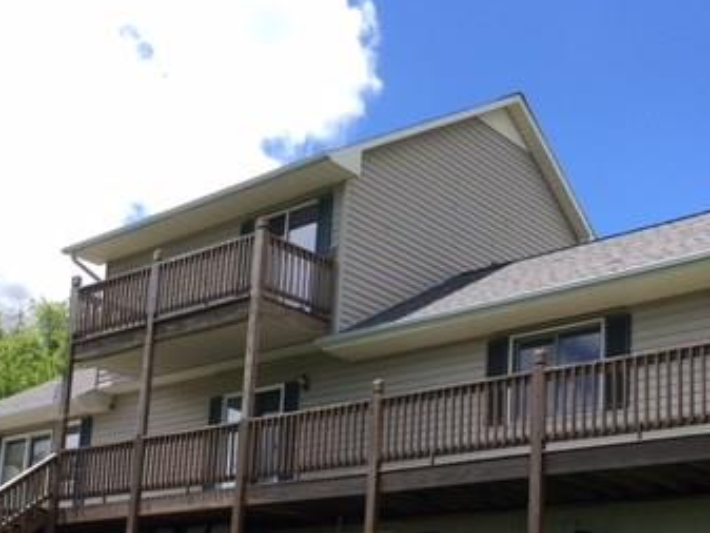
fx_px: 1128
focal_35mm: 55
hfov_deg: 34.8
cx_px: 440
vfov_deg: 25.7
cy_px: 482
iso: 25
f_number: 2.2
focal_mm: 4.15
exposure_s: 1/864
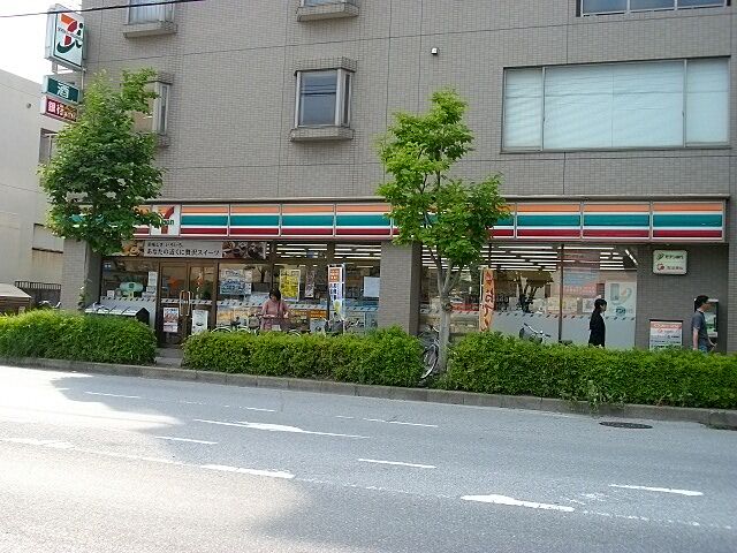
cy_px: 276
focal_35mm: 40
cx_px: 368
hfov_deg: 46.8
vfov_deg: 36.0
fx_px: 852
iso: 80
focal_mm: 7.1
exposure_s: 1/332
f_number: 3.2
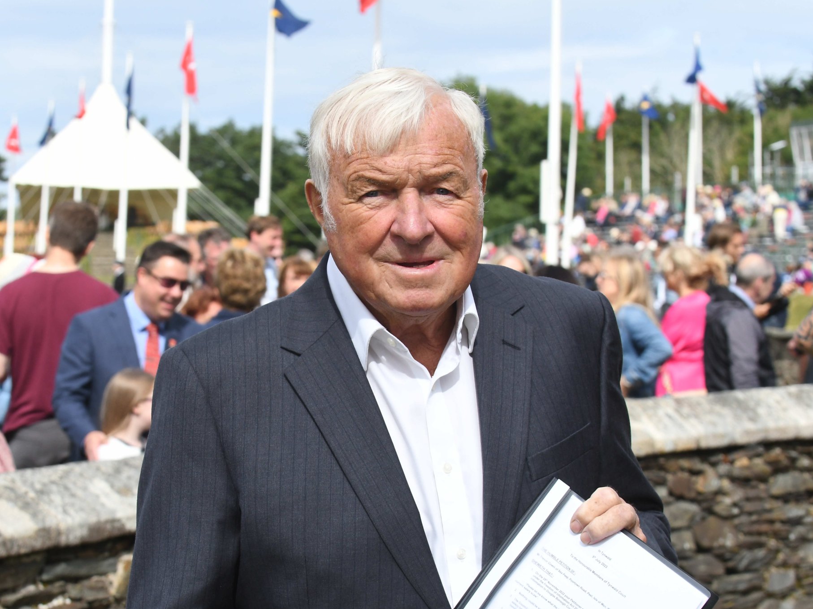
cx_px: 366
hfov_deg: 17.3
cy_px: 305
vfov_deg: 13.0
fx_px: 2677
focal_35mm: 114
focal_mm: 70
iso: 800
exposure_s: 1/1000
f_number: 16
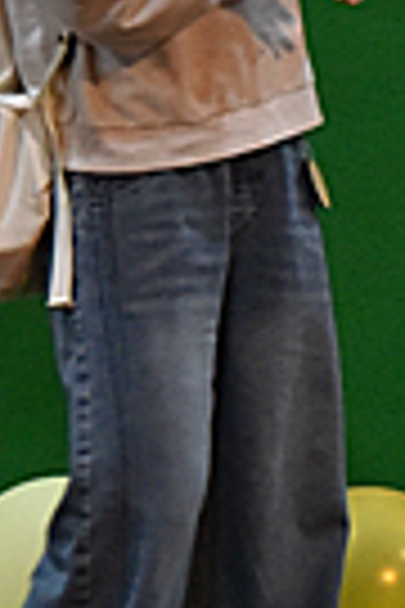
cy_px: -97
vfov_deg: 2.6
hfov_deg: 1.7
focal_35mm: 802
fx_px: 13533
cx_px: 1210
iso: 4000
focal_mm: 135
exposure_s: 1/125
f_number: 5.6
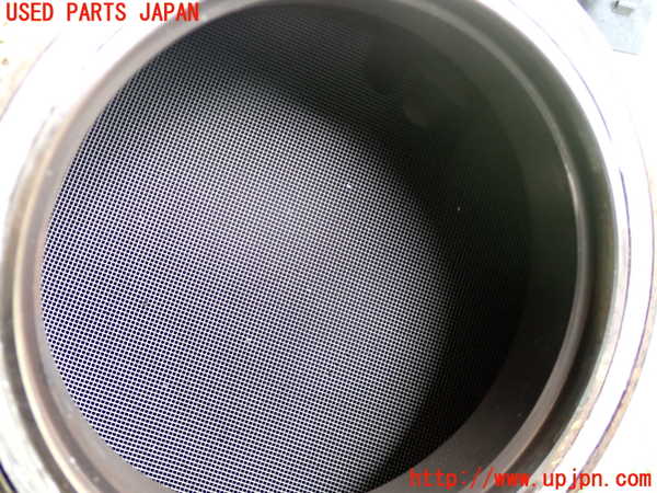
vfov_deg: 32.9
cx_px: 328
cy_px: 246
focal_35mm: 44
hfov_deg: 42.9
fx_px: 835
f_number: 2.9
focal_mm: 7.84
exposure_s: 1/40
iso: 640
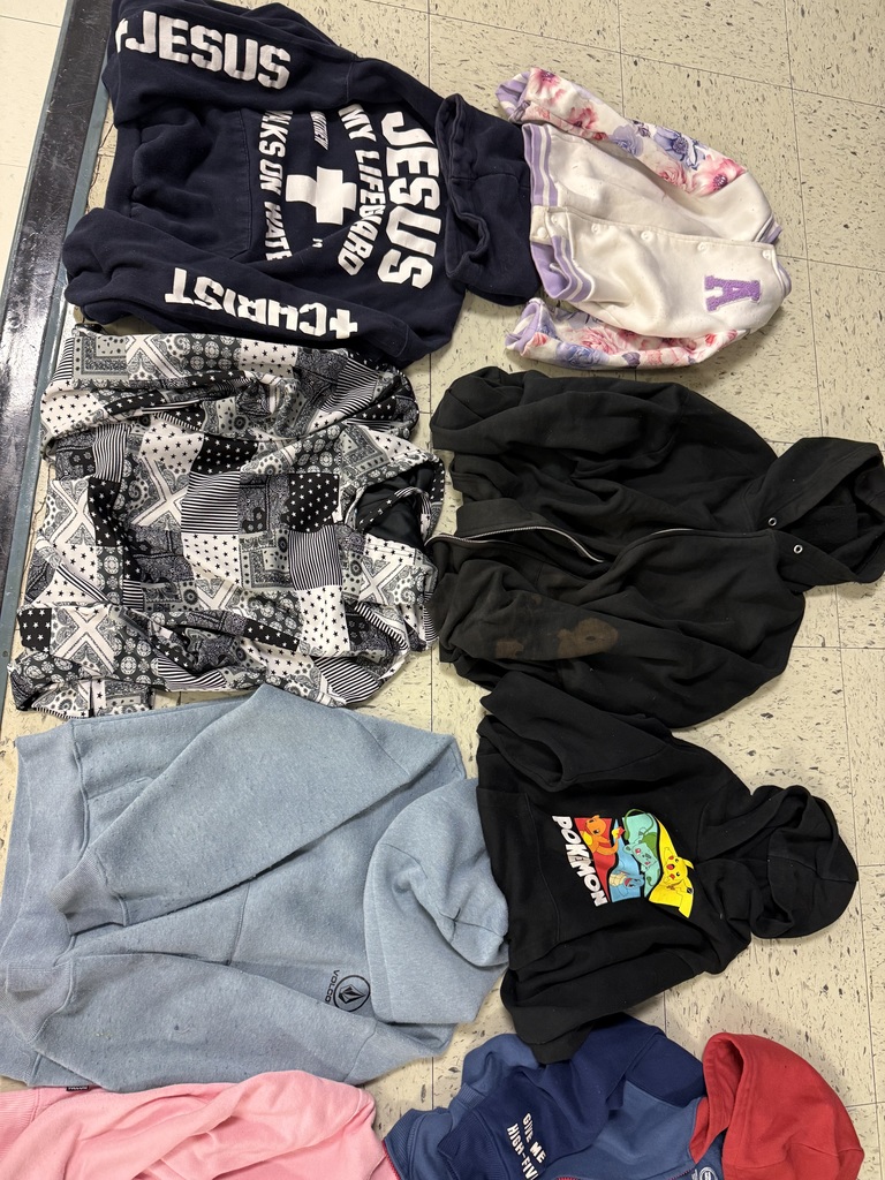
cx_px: 442
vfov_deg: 71.6
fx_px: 818
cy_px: 590
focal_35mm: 24
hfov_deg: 56.8
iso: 250
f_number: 1.78
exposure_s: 1/60
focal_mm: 6.76
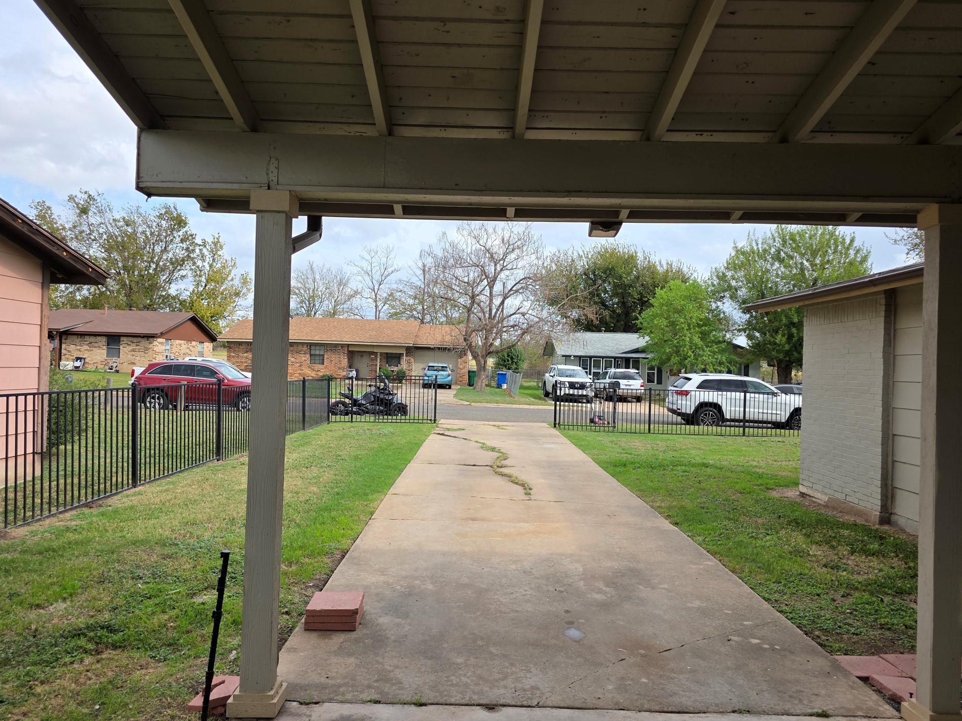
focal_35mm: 24
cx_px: 483
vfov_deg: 56.8
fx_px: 667
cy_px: 354
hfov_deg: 71.6
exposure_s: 1/2643
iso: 80
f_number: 1.7
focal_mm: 6.3
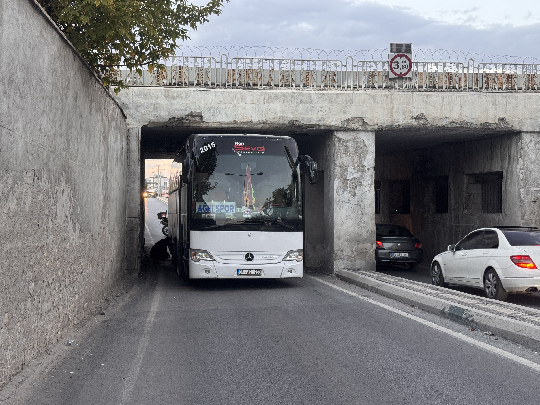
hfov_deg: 39.7
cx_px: 270
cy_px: 202
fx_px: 749
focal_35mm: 48
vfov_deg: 30.3
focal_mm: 6.76
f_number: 1.78
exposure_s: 1/60
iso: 100
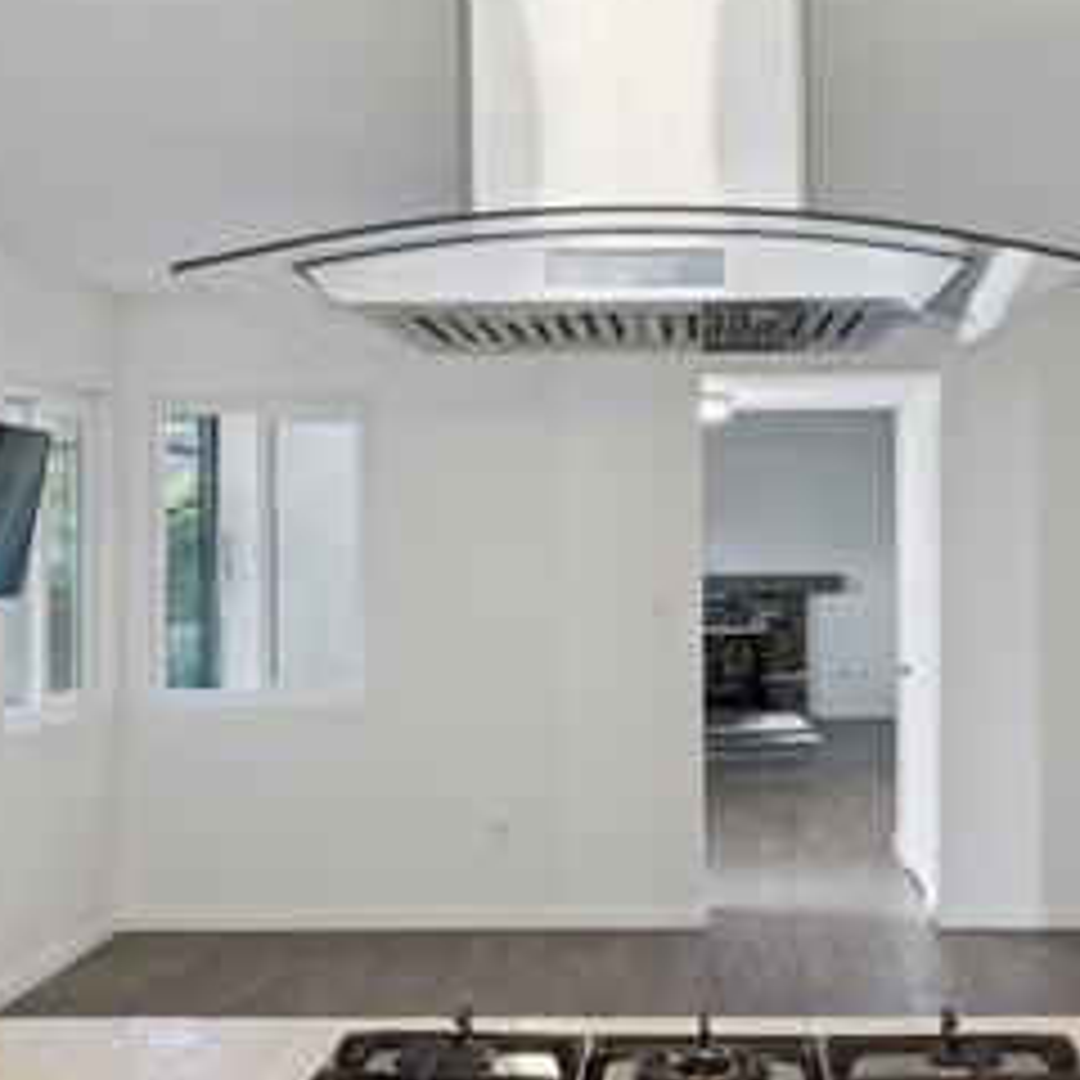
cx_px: 652
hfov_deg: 39.0
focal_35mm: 43
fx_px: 1518
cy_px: 569
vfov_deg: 39.2
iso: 400
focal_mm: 19
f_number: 8
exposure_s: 1/13
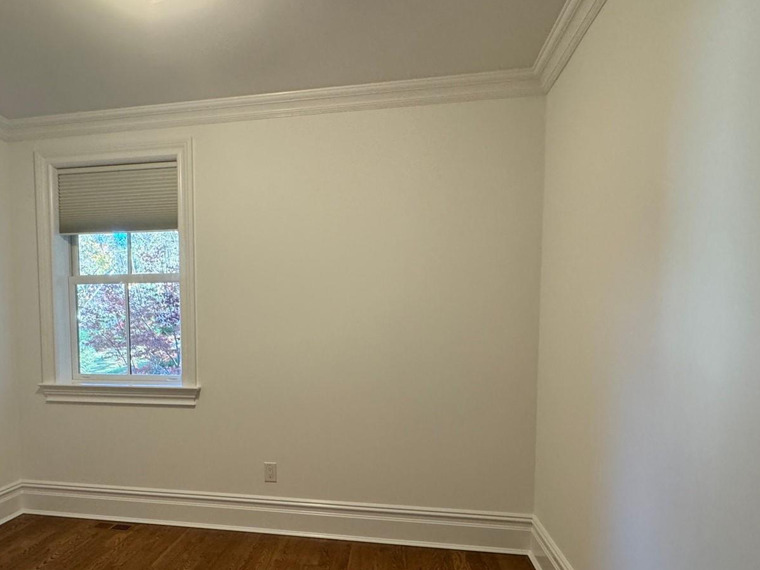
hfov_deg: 70.5
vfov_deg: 56.0
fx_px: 527
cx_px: 289
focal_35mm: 24
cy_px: 364
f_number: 2.2
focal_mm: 2.22
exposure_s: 1/120
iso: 250
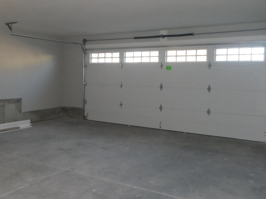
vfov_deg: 40.5
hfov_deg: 52.4
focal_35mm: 35
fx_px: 269
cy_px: 80
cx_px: 110
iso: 640
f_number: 3.3
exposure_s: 1/125
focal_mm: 4.3
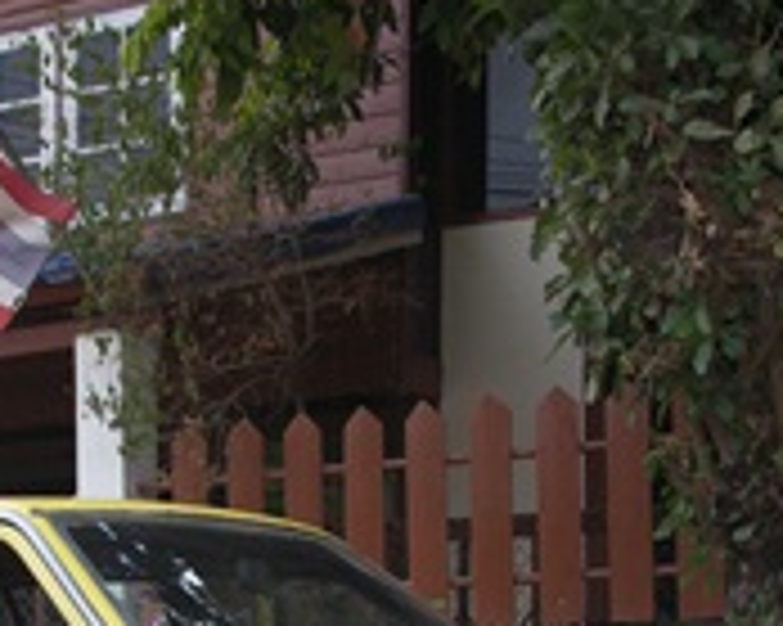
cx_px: 184
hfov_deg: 22.0
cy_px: 788
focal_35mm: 86
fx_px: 1992
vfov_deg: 16.9
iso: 50
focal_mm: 8.4
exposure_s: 1/50
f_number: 2.8
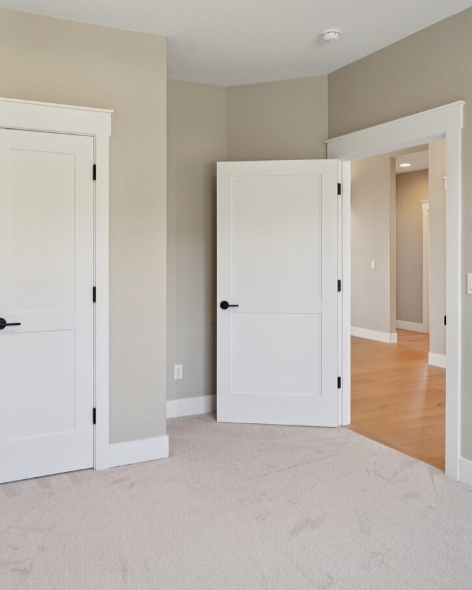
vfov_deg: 61.9
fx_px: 489
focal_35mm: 28
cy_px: 251
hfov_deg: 50.7
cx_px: 162
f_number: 8
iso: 400
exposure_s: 1/25
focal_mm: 16
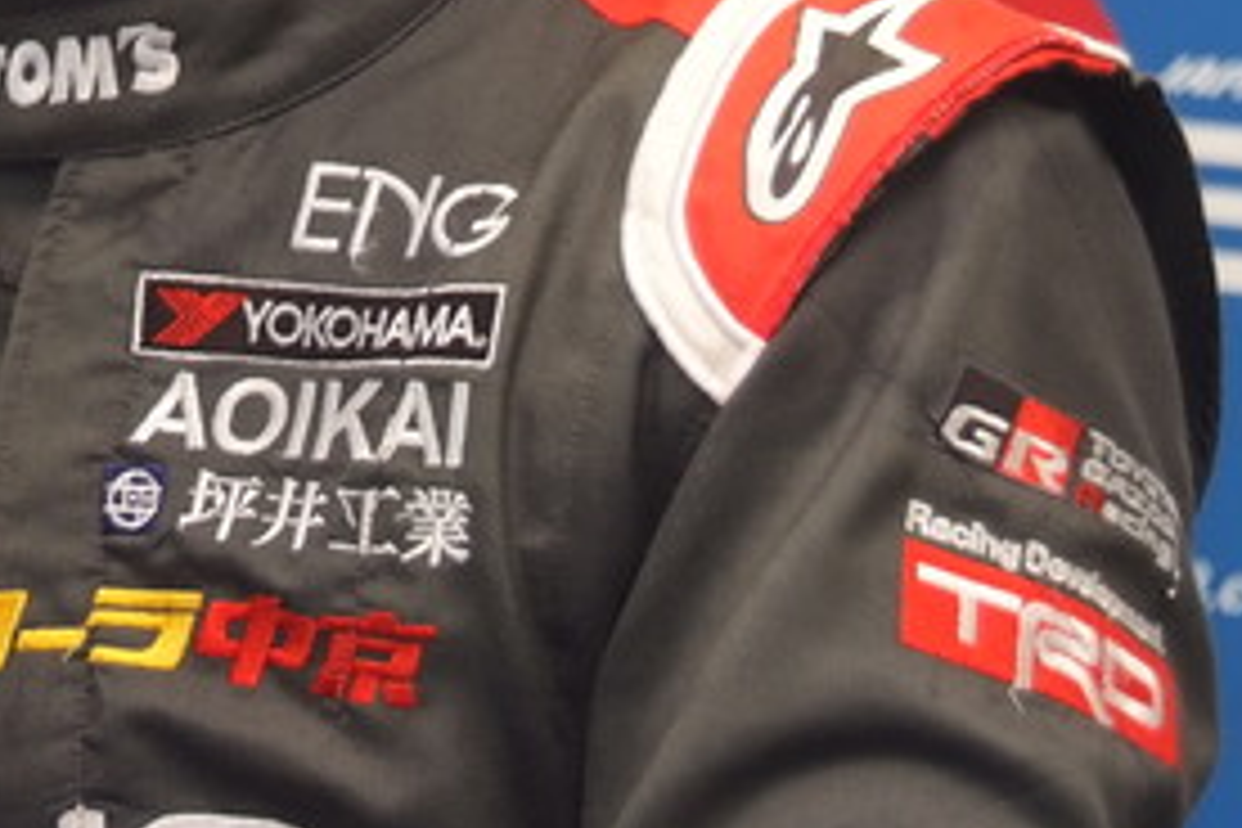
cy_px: -243
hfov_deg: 7.5
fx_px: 9452
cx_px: -76
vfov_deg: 5.0
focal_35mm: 274
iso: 400
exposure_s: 1/60
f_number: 5.6
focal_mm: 70
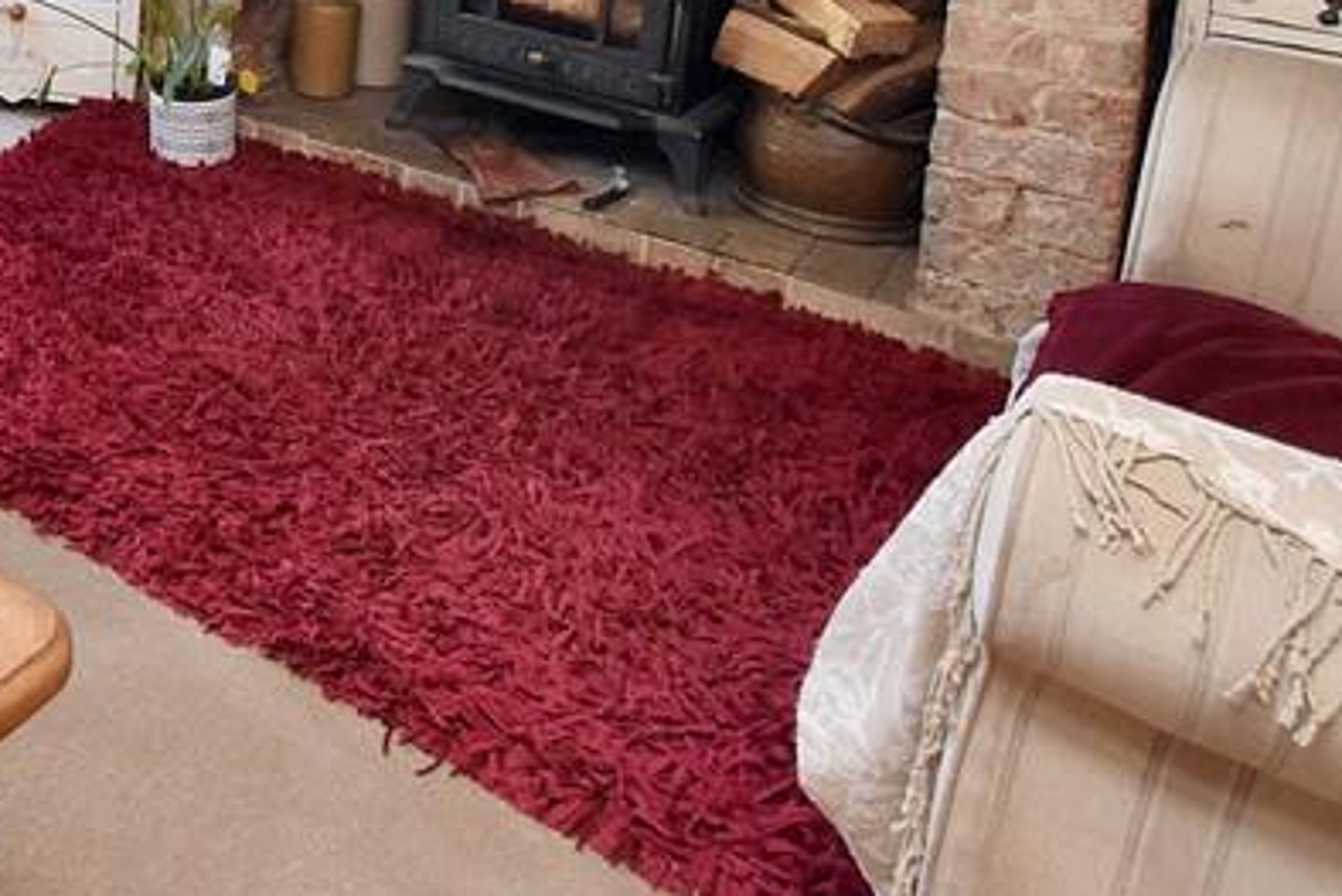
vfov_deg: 29.3
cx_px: -106
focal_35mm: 39
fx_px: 1454
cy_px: -189
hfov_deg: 40.7
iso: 800
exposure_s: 1/60
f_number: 7.1
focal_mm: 10
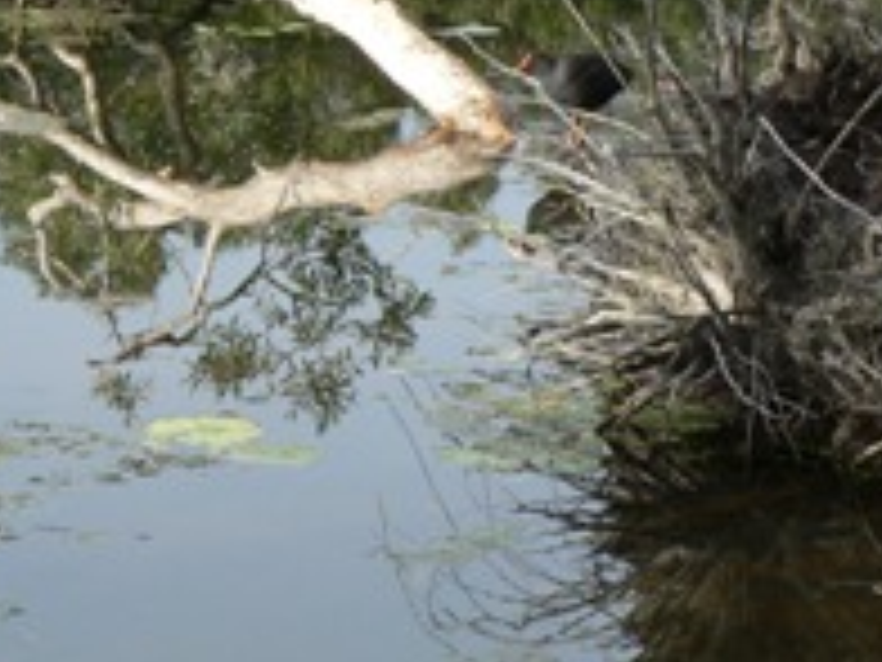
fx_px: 4102
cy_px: 14
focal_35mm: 161
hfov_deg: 12.2
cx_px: 189
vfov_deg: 9.2
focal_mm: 13.1
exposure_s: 1/200
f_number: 4
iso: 80
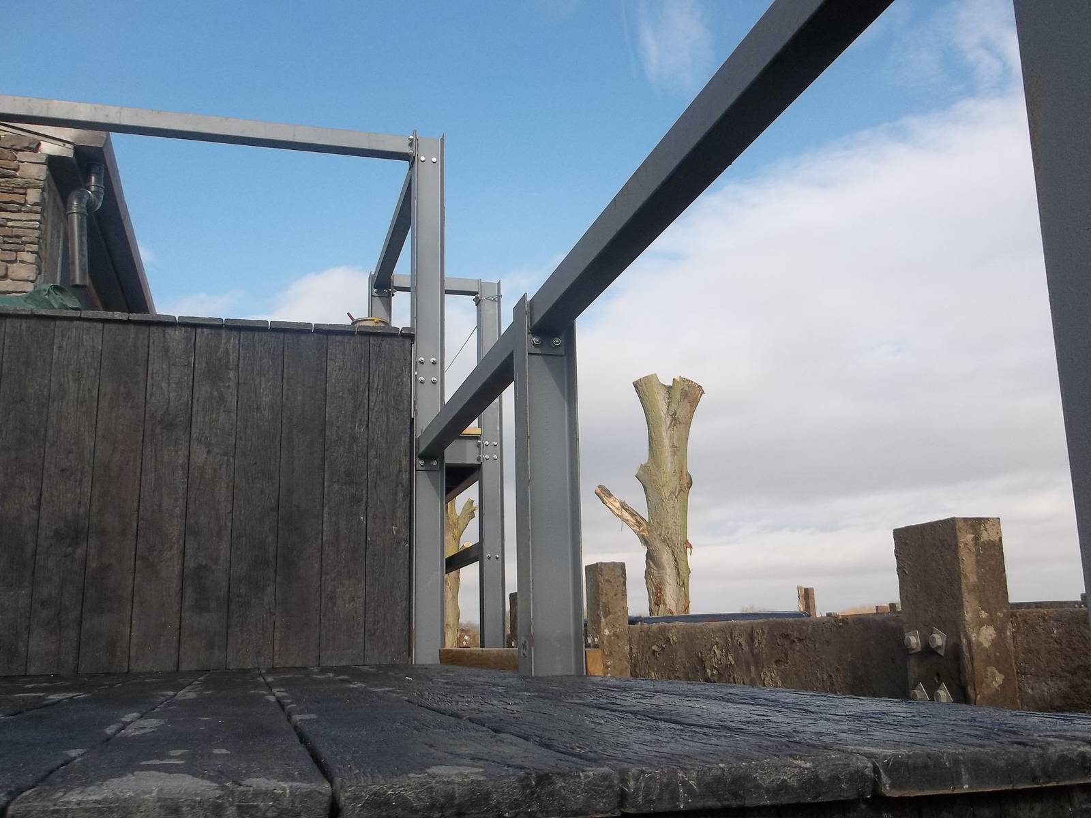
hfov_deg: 55.4
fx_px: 1040
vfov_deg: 42.9
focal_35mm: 33
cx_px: 546
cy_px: 409
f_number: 8
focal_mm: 5.9
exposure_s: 1/200
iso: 80
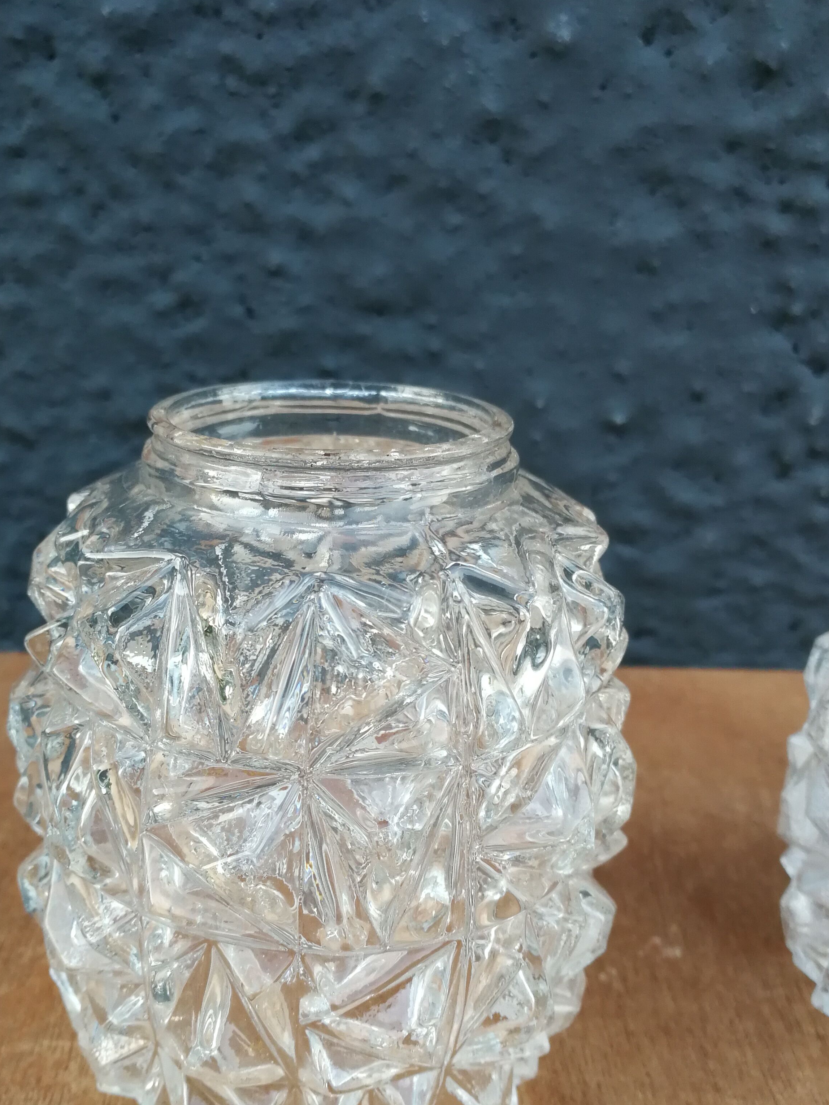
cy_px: 661
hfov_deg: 40.5
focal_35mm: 35
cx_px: 325
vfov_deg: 52.3
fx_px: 1118
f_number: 2.2
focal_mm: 3.95
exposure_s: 1/50
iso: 160
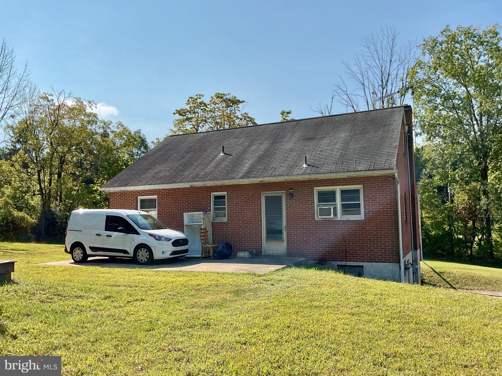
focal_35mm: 29
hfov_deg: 61.7
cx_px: 251
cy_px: 188
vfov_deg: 48.2
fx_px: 421
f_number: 1.8
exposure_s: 1/2227
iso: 16
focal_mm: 3
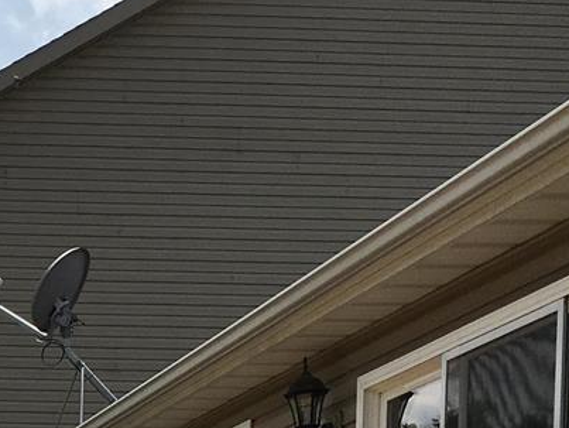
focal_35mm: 115
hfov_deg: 16.0
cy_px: 767
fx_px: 1892
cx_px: -230
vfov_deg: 11.9
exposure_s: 1/2404
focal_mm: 4.15
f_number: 2.2
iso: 25
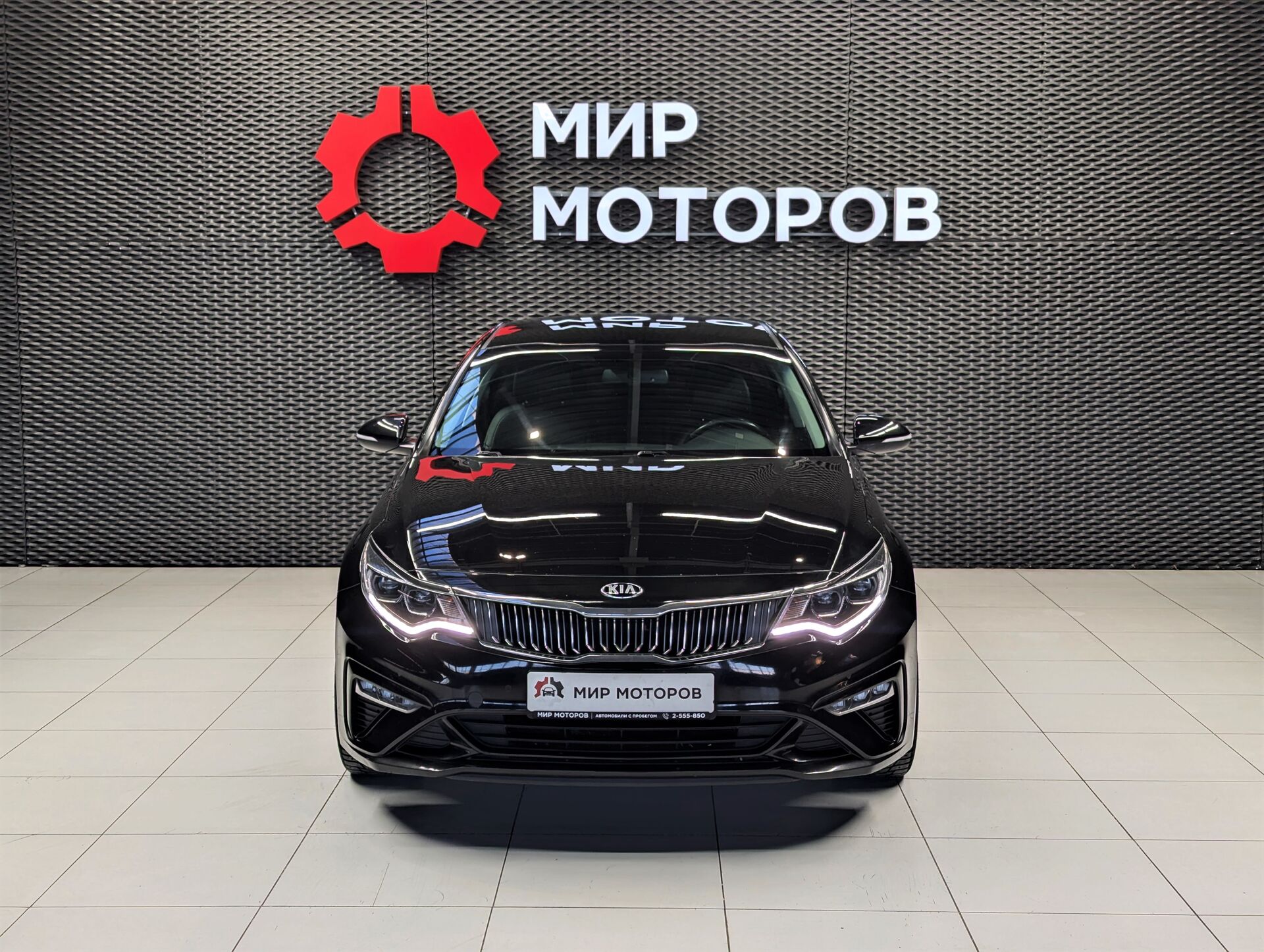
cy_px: 476
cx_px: 632
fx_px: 1755
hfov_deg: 39.6
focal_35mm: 48
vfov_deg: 30.3
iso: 42
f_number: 1.85
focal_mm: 6.81
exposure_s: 1/134
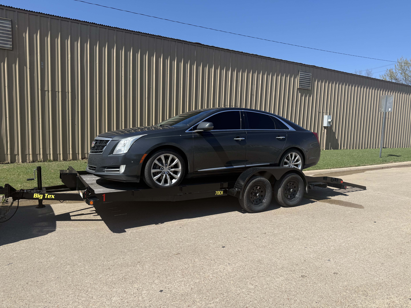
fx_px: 285
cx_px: 206
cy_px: 154
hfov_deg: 71.6
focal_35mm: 24
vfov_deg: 56.8
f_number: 1.78
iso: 80
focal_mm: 6.76
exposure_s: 1/4673
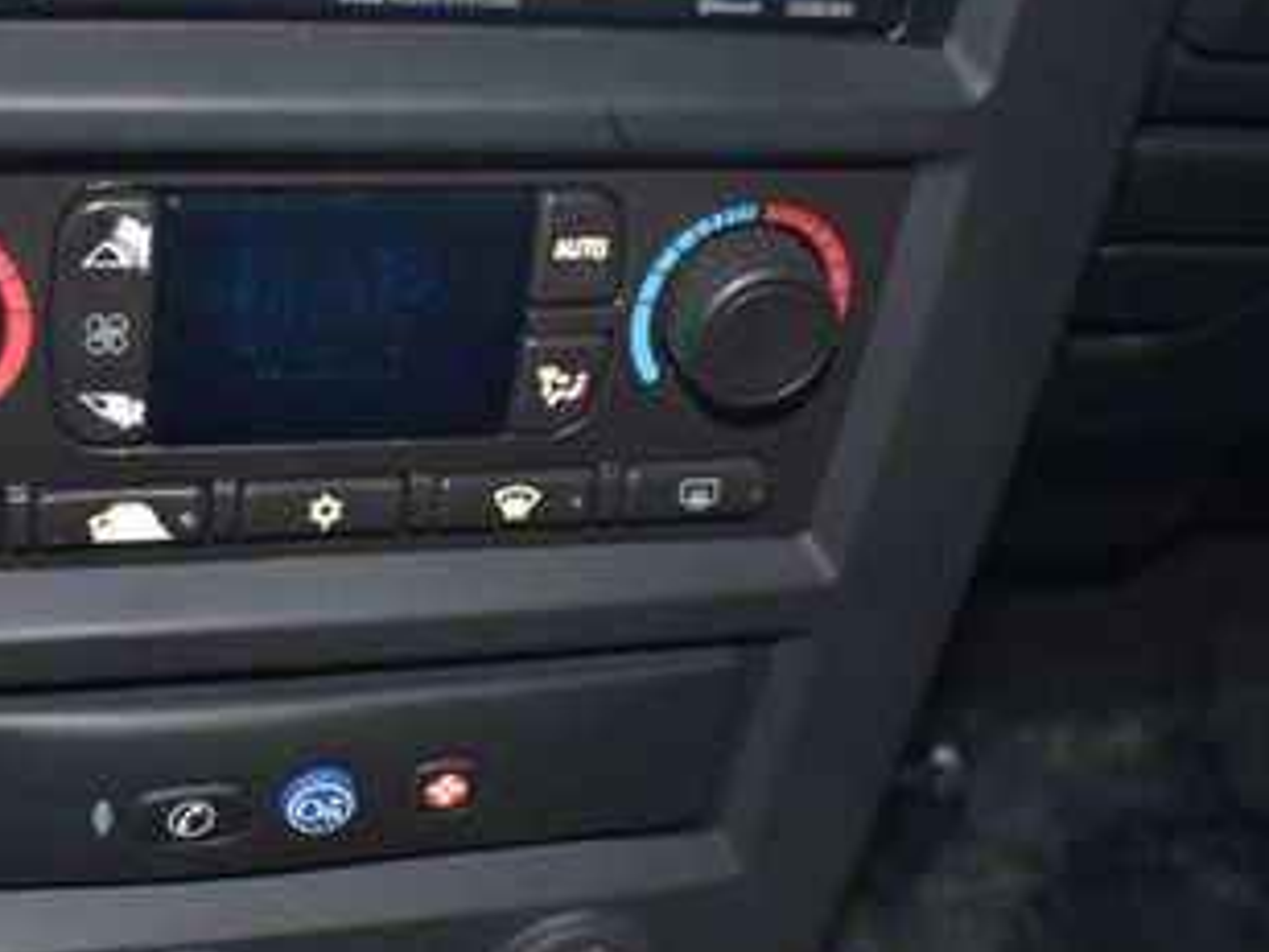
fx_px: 1980
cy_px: 631
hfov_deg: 34.8
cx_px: 317
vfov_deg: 26.9
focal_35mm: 54
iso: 1400
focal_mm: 18
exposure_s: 1/13
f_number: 3.5
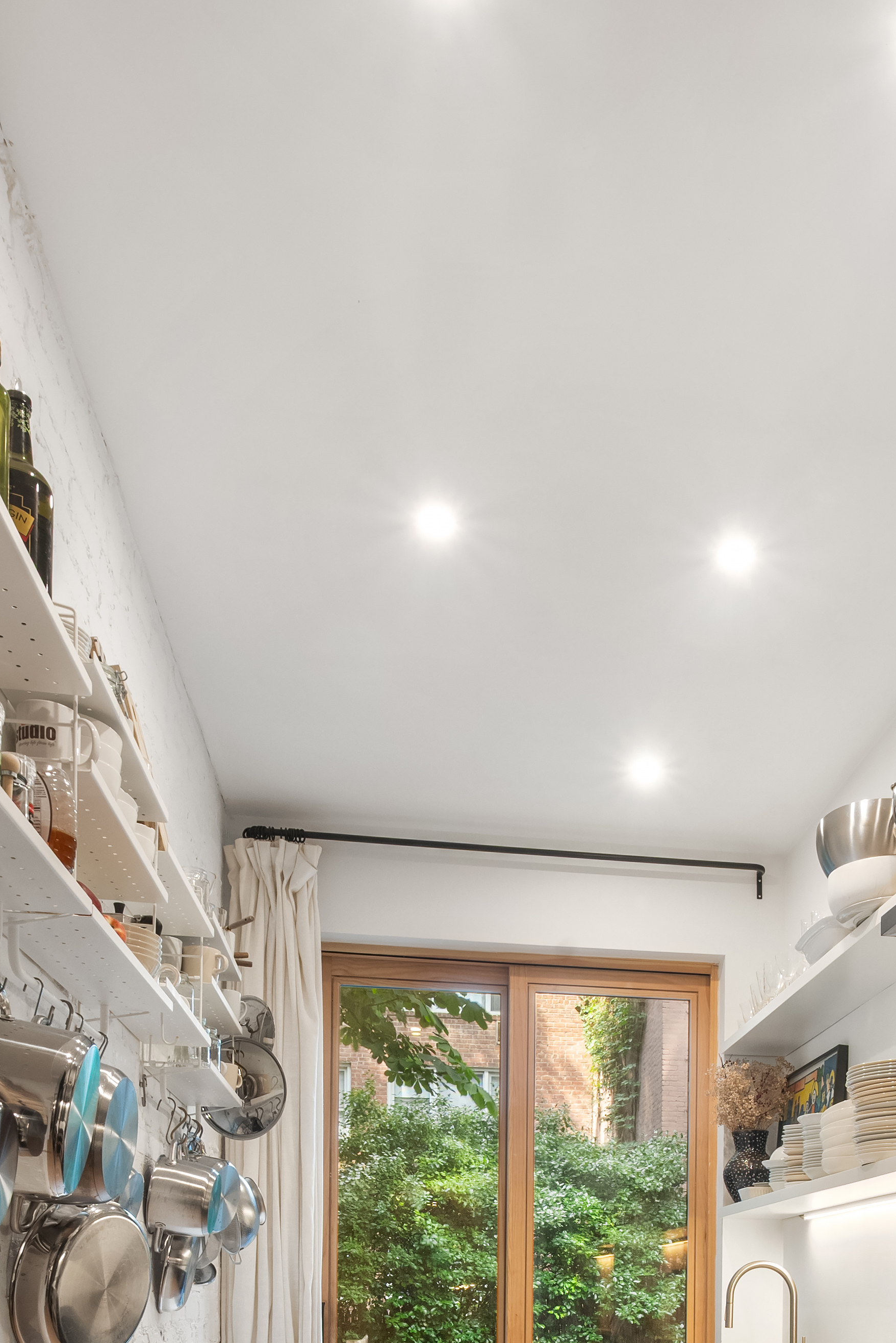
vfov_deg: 48.8
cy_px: 1284
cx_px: 608
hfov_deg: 39.3
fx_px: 1236
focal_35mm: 33
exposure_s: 1
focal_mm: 14.5
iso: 400
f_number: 11
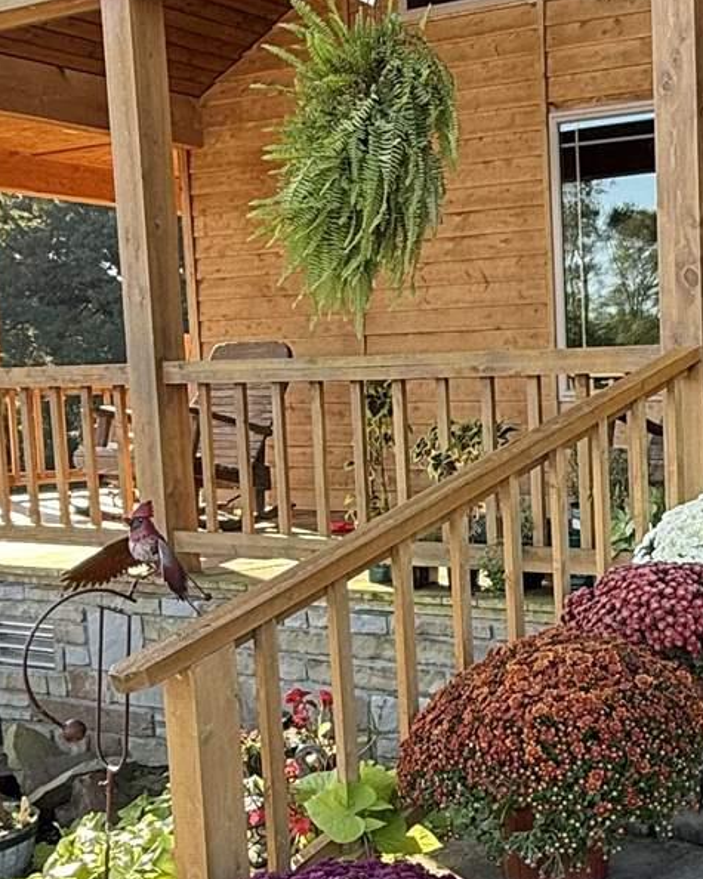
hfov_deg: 26.2
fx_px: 1379
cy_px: 558
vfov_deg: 35.1
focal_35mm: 53
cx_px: 793
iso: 50
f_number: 2.2
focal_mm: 2.22
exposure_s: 1/116
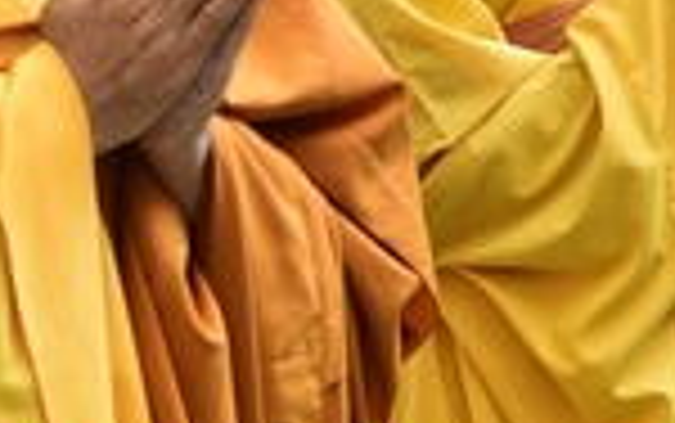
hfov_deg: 11.1
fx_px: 3259
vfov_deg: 7.3
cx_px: 1156
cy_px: -261
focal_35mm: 177
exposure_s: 1/125
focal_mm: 40
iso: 200
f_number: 5.6
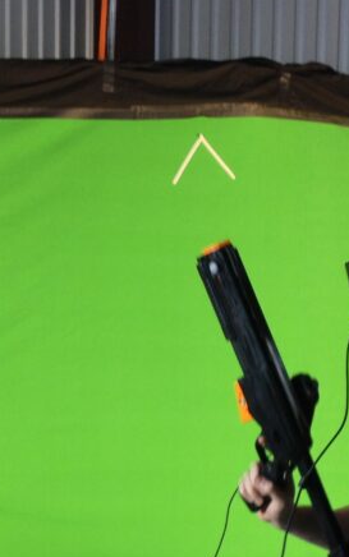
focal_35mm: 102
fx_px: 1550
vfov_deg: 20.1
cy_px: 462
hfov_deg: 12.8
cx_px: 174
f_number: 2.4
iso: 64
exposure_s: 1/20
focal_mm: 4.28
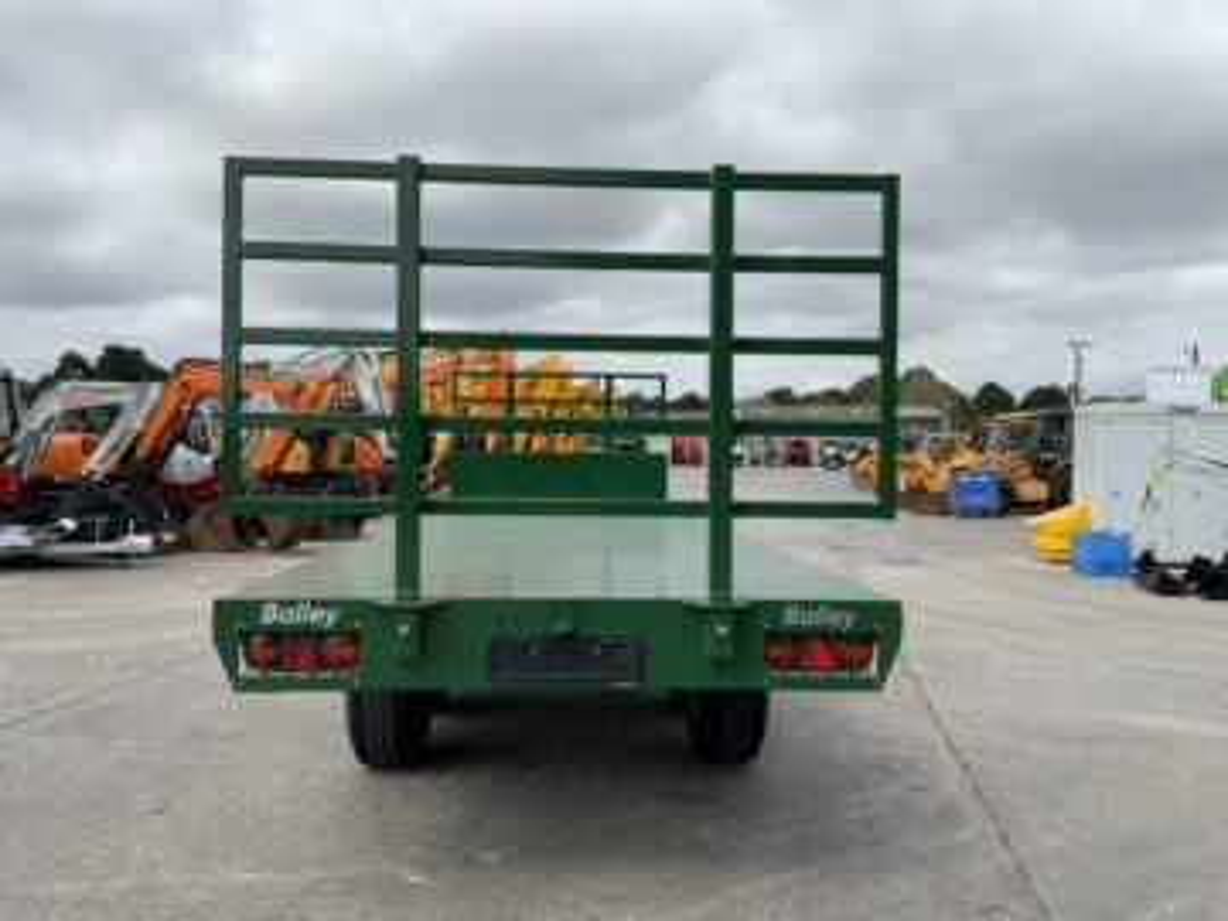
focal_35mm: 29
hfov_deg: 61.7
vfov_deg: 48.2
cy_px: 460
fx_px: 1029
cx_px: 614
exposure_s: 1/1912
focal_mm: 3
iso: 16
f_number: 1.8
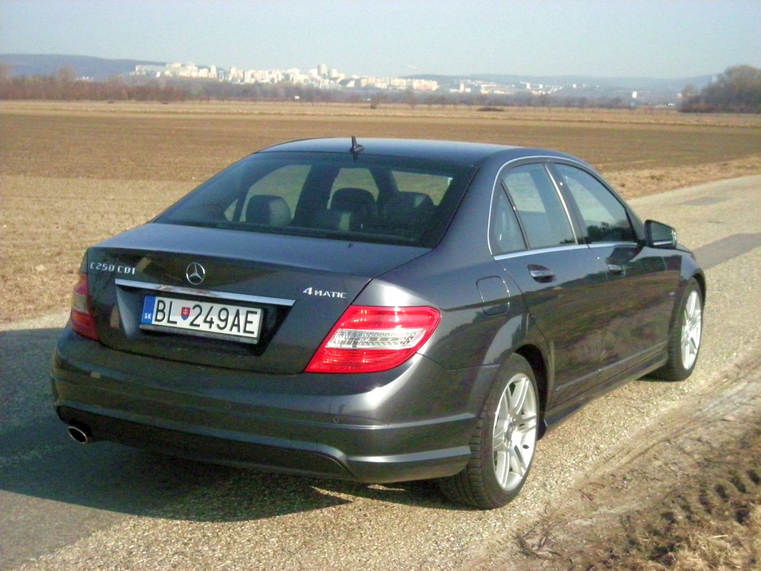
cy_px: 286
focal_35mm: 61
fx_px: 1341
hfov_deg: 31.7
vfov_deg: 24.0
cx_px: 380
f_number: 7
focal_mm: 9.9
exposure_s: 1/1500
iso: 800
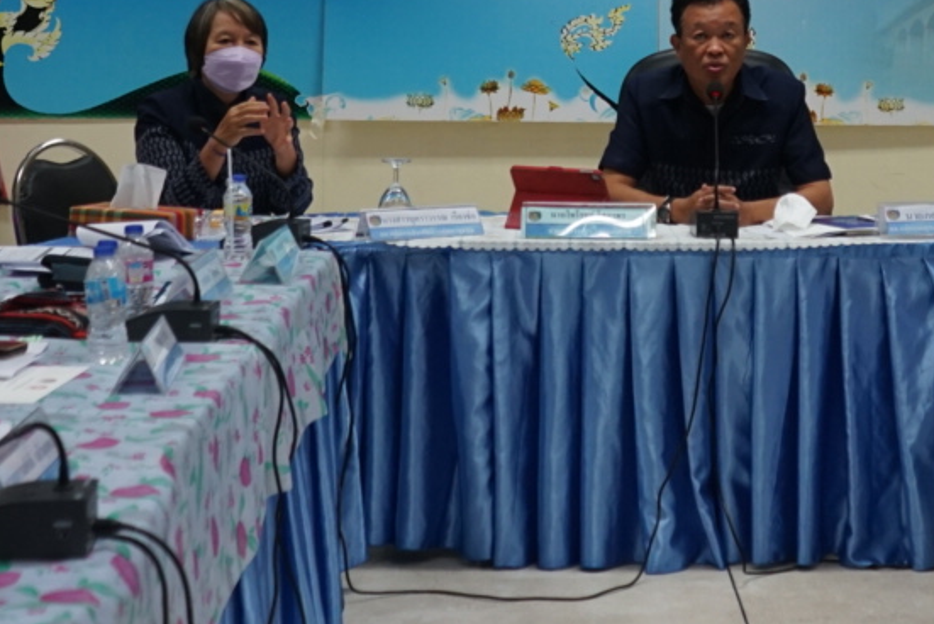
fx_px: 2206
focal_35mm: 85
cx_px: 702
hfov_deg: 23.7
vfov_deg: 15.7
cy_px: -59
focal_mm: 29
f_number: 4
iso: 800
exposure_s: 1/160
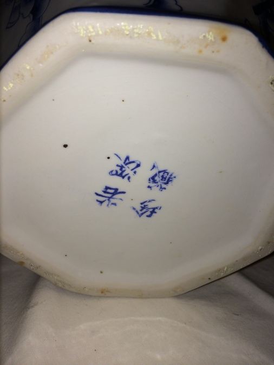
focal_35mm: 30
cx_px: 137
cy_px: 182
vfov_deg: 60.0
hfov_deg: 46.8
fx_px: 317
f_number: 2.2
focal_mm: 4.12
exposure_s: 1/554
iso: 32
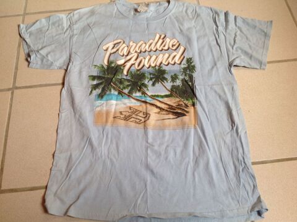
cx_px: 148
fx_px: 300
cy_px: 111
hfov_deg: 52.7
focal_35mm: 35
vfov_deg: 40.6
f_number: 2.4
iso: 50
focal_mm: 4.28
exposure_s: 1/40
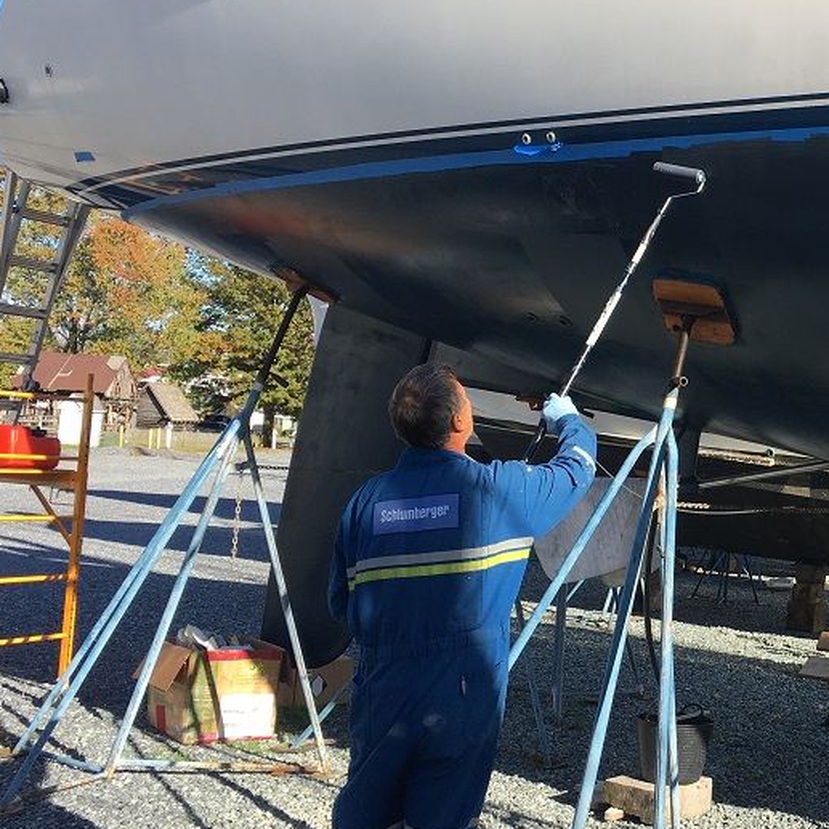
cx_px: 778
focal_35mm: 50
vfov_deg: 34.0
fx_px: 1355
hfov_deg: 32.0
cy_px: 431
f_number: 2.2
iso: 25
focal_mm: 4.15
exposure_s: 1/732
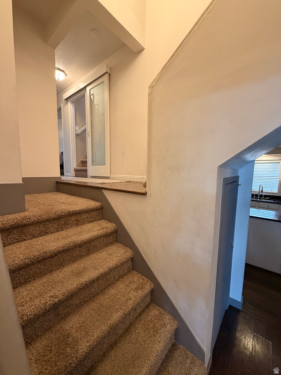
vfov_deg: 102.1
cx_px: 140
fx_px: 152
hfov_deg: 85.7
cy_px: 188
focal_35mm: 14
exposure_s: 1/60
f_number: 2.2
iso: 320
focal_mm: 2.22
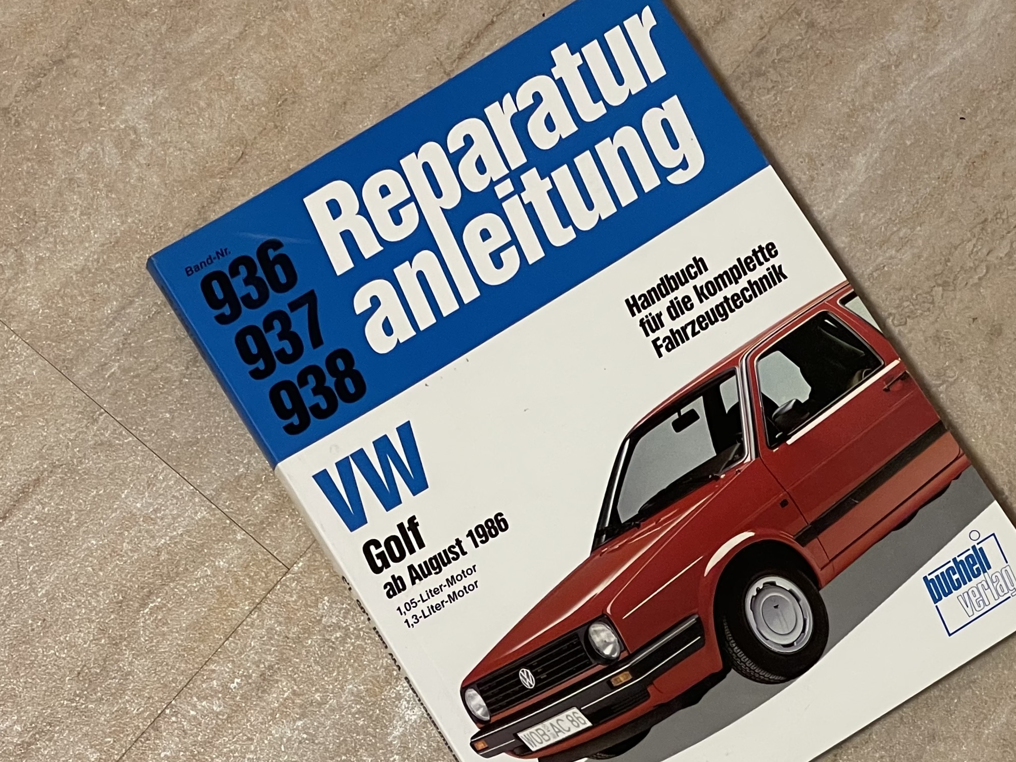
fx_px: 2201
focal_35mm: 75
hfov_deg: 25.9
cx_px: 630
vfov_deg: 19.6
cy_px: 439
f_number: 2
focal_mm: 6
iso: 200
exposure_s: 1/50
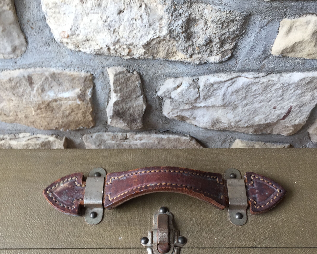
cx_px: 159
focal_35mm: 38
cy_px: 160
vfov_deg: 38.9
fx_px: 357
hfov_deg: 47.9
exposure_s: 1/50
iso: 32
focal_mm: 4.15
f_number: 2.2
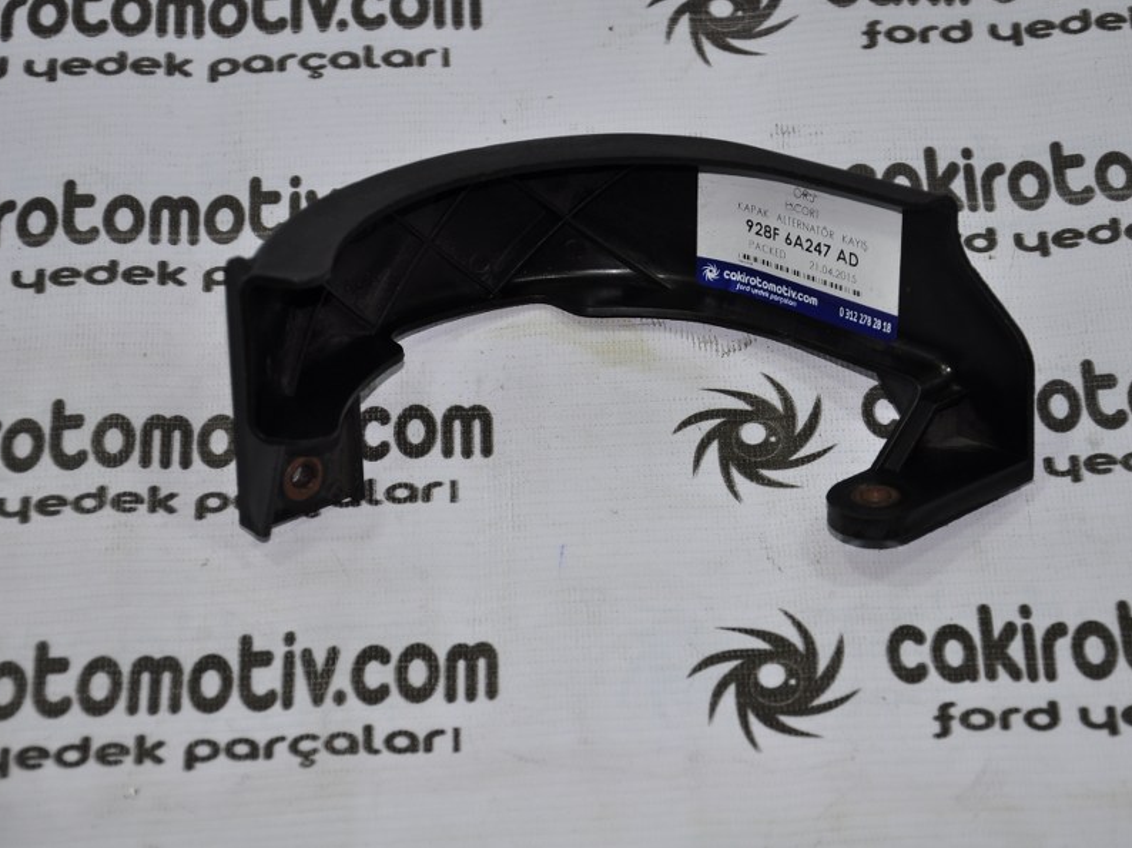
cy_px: 423
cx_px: 596
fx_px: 4006
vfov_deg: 12.1
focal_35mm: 123
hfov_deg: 16.1
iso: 200
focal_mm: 75
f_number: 5.3
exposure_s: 1/80
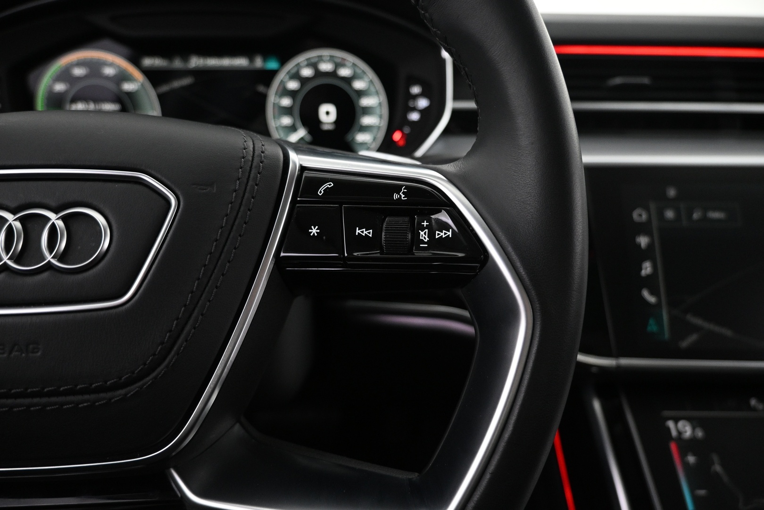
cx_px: 382
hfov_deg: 73.7
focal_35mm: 24
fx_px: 509
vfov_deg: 53.1
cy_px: 255
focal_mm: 16
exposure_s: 1/40
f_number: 3.5
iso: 1600
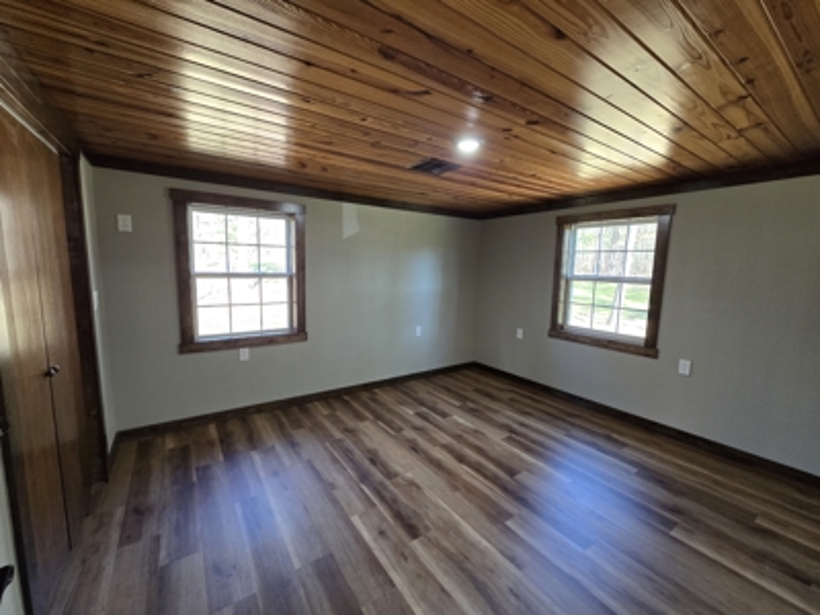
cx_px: 410
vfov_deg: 89.9
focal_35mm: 13
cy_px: 308
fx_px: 308
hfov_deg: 106.2
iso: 320
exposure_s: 1/60
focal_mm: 2.2
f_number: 2.2
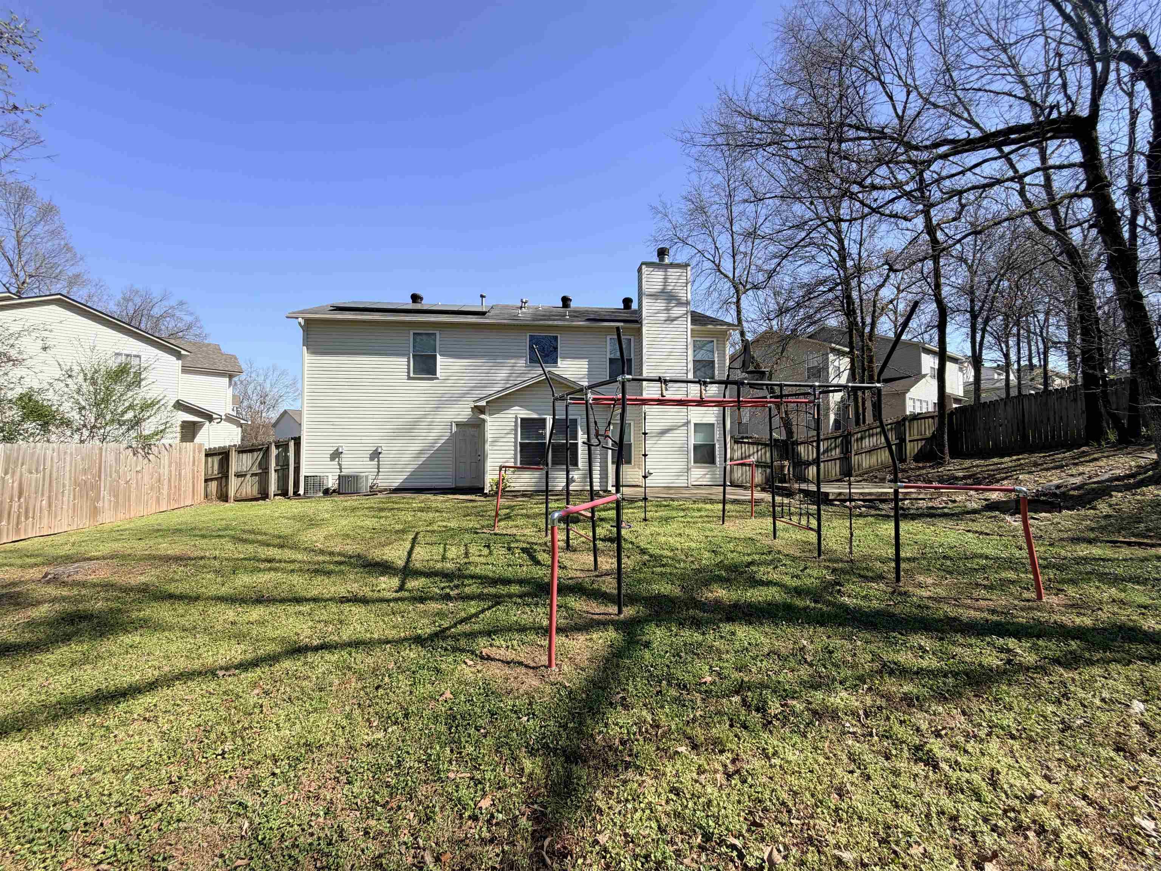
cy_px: 436
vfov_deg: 85.7
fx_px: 470
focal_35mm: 14
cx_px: 580
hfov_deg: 102.1
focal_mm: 2.22
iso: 32
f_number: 2.2
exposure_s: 1/770
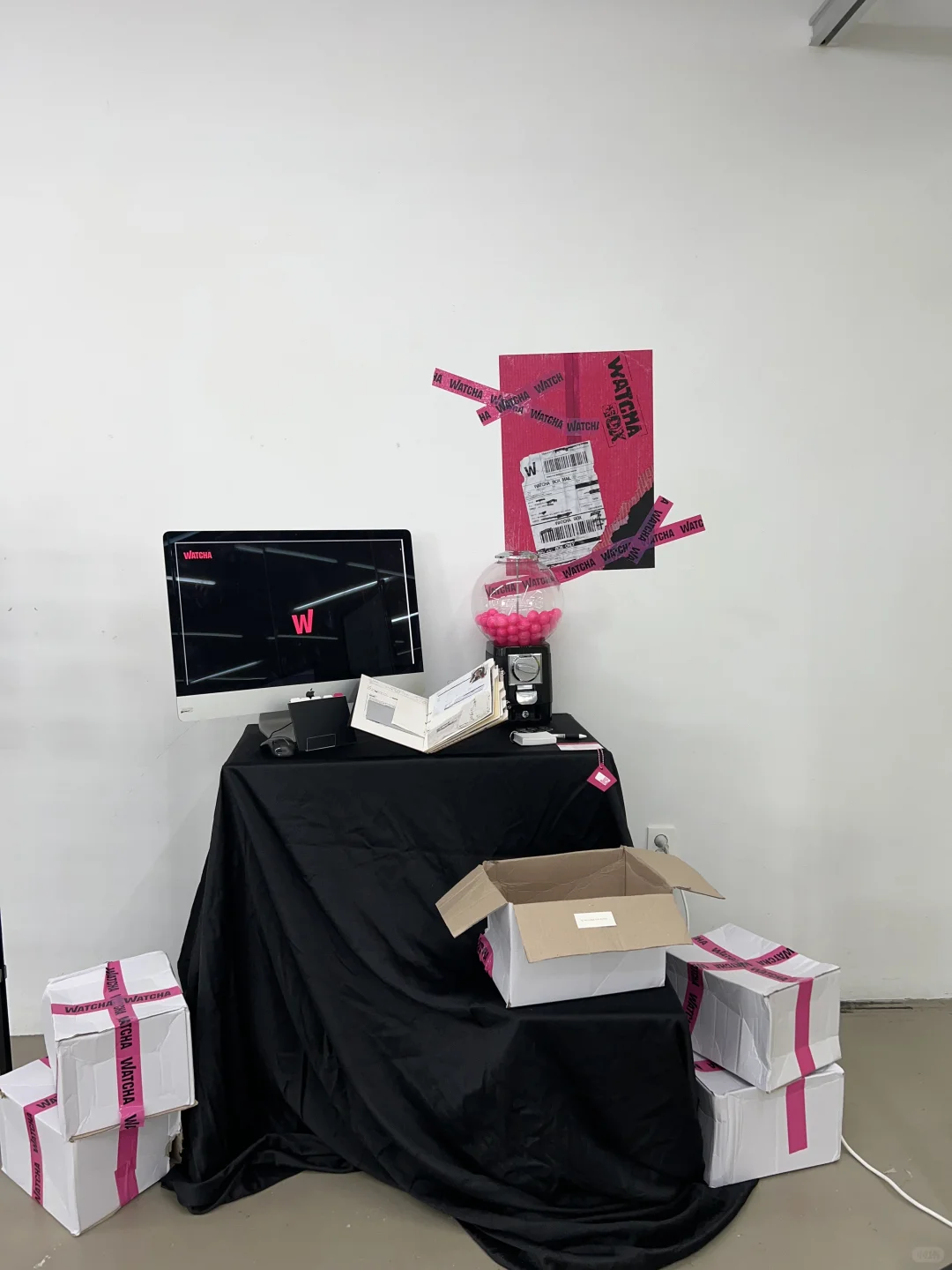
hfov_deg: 53.1
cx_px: 476
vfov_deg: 67.3
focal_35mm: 26
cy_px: 635
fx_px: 953
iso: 64
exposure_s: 1/120
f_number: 1.5
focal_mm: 5.7
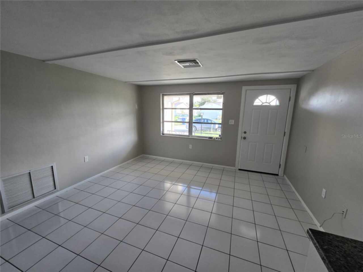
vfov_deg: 89.9
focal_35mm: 13
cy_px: 136
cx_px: 182
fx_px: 136
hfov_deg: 106.2
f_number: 2.2
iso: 50
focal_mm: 2.2
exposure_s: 1/60
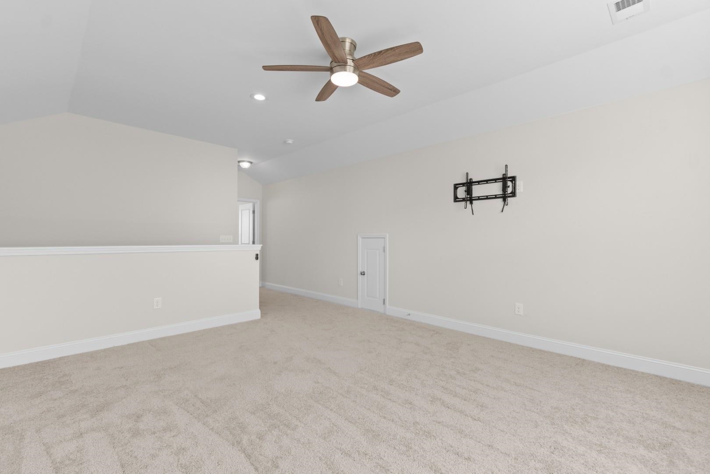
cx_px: 355
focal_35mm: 15
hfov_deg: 100.4
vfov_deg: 77.3
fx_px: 296
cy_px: 237
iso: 100
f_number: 4.5
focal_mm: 10
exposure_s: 1/13
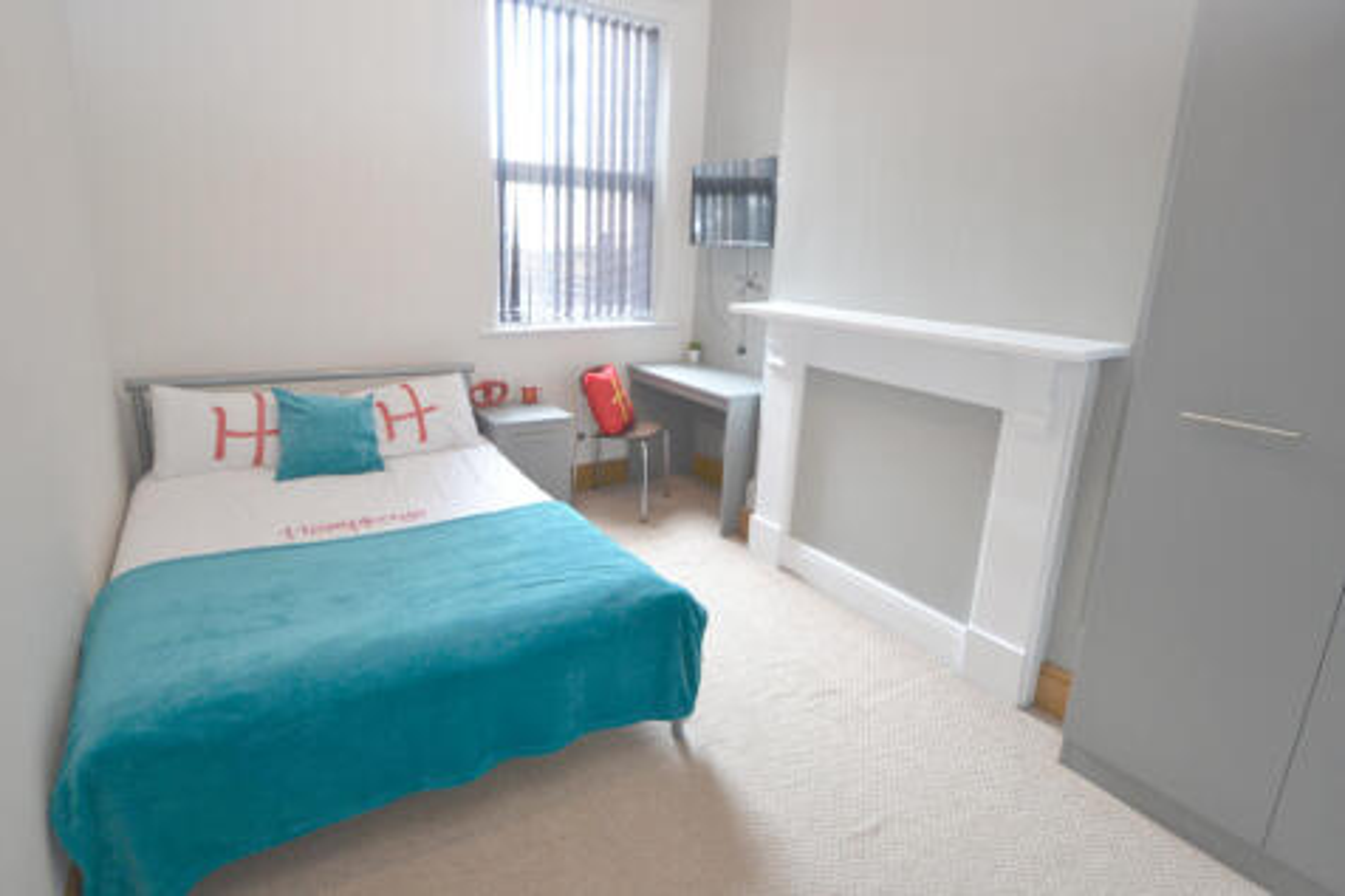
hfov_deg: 90.0
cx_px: 672
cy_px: 448
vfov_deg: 67.3
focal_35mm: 18
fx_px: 672
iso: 500
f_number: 3.8
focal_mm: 12
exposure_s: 1/60
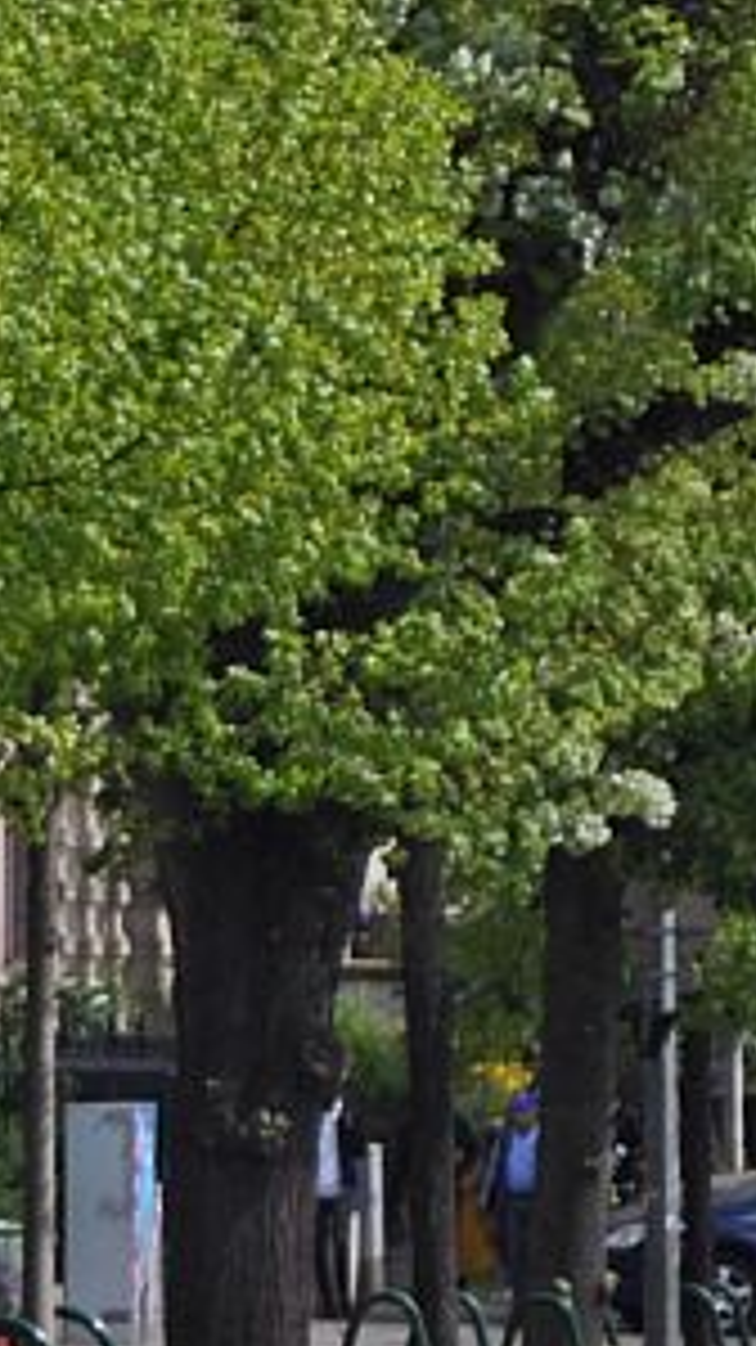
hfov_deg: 2.4
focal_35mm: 506
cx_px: -1575
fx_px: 18048
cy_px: 869
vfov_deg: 4.3
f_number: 5.6
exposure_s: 1/1250
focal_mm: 90
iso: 400
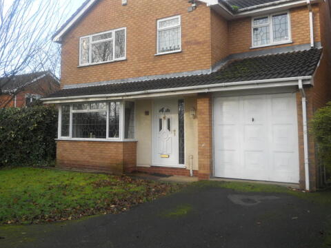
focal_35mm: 34
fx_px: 325
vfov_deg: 41.6
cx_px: 157
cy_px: 100
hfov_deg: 53.9
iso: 125
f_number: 2.7
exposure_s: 1/250
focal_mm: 5
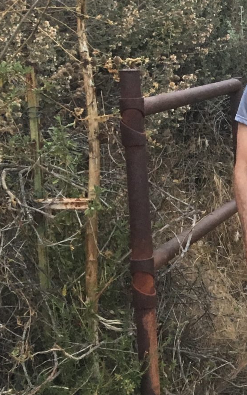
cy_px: 160
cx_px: 553
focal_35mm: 89
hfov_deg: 12.3
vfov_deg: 23.3
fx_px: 958
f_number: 2.2
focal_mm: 4.15
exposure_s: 1/30
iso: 40
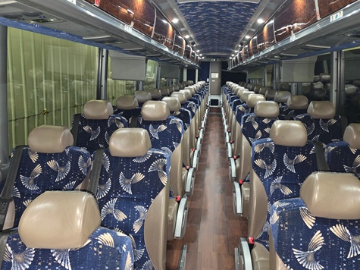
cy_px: 121
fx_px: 322
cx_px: 193
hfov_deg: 58.3
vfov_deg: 45.4
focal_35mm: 31
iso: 320
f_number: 1.7
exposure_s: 1/12
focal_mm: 6.3
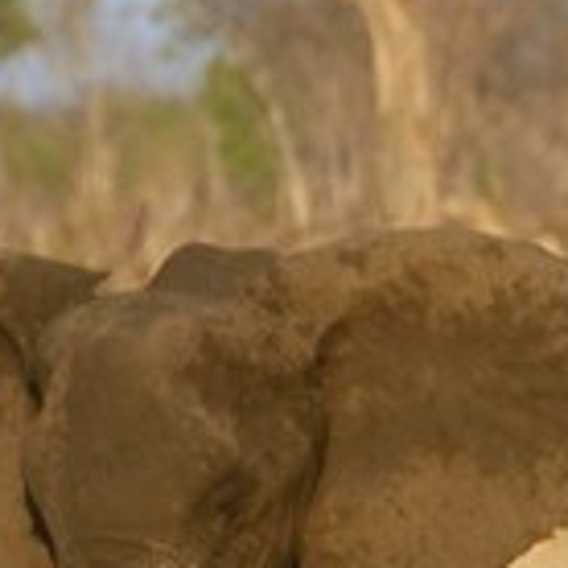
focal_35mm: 2667
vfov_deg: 0.7
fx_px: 49511
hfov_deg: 0.7
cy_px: -103
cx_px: 2511
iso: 400
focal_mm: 270
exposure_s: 1/400
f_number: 9
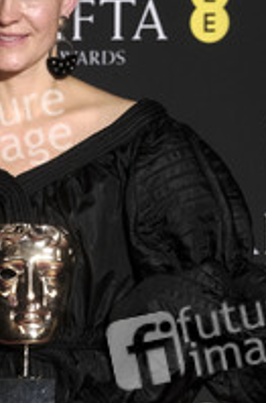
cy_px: 240
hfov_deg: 3.9
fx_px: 3899
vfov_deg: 5.9
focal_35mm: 350
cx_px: 26
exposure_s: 1/200
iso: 1600
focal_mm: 115
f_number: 3.6
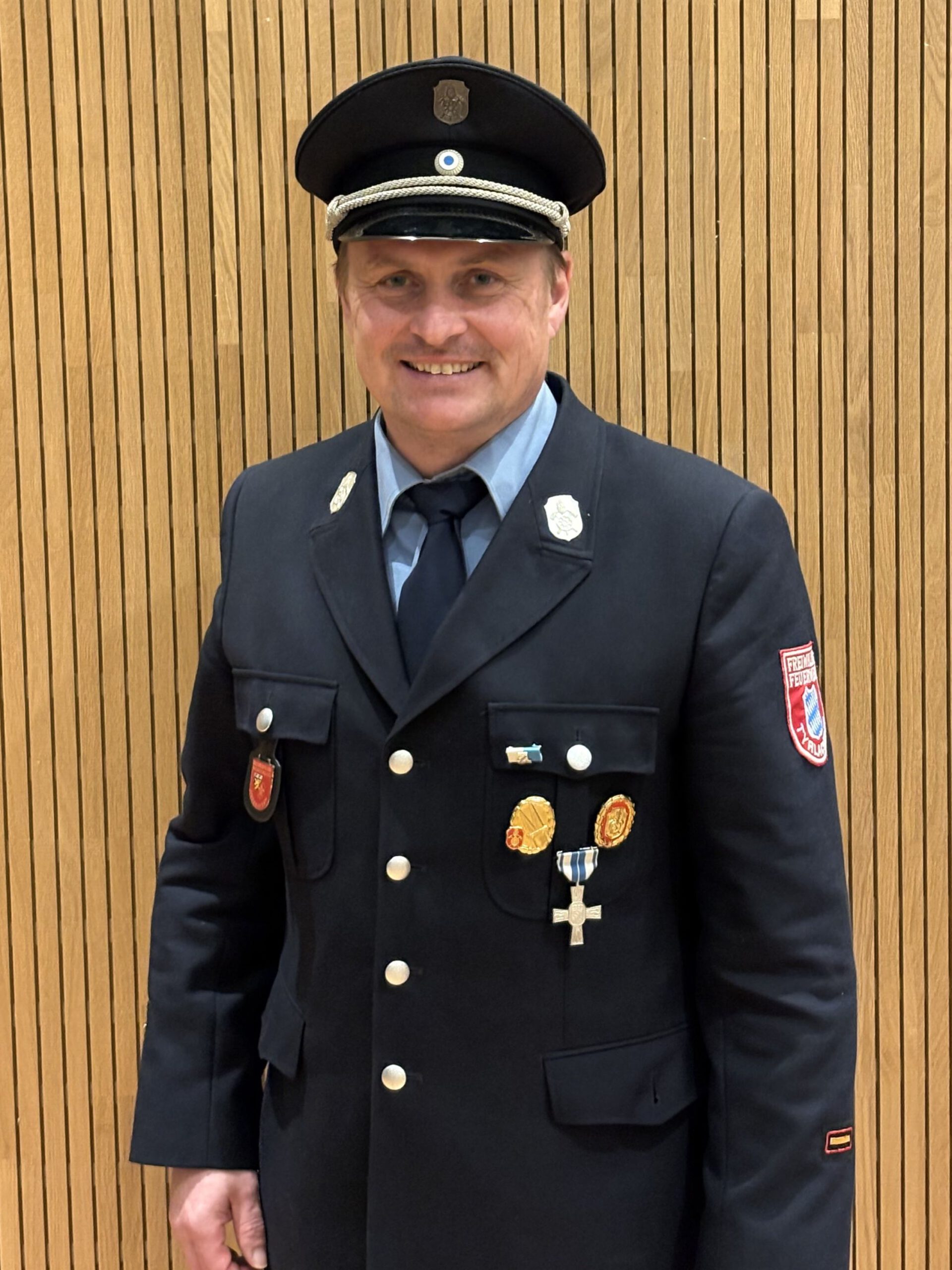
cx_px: 476
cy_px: 635
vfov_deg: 36.8
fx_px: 1907
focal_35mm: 52
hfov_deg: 28.0
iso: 250
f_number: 1.6
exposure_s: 1/25
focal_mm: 5.96
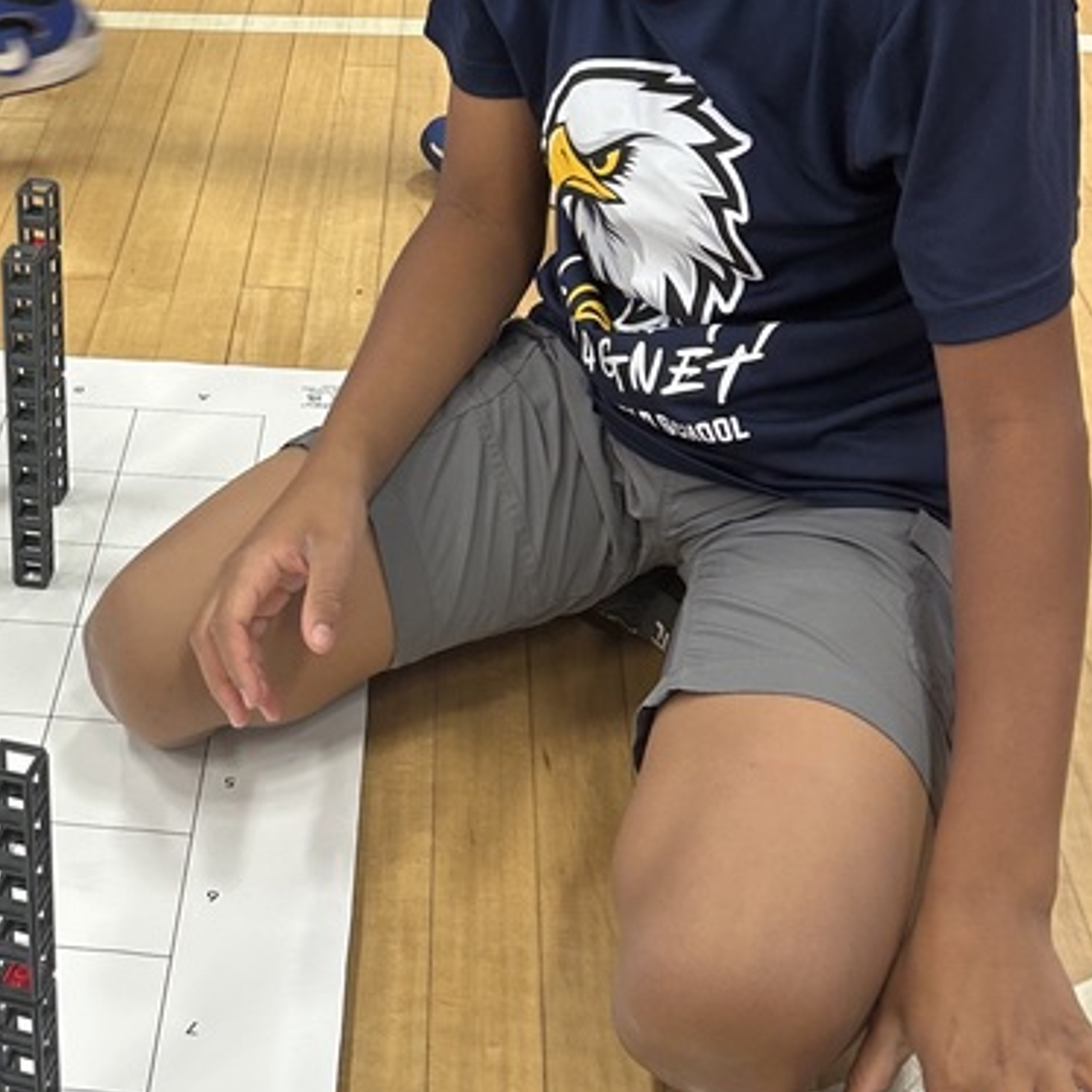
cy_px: 339
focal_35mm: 63
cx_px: 79
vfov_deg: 27.1
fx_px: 2248
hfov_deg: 26.3
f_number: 1.5
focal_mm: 5.7
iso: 100
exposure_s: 1/120
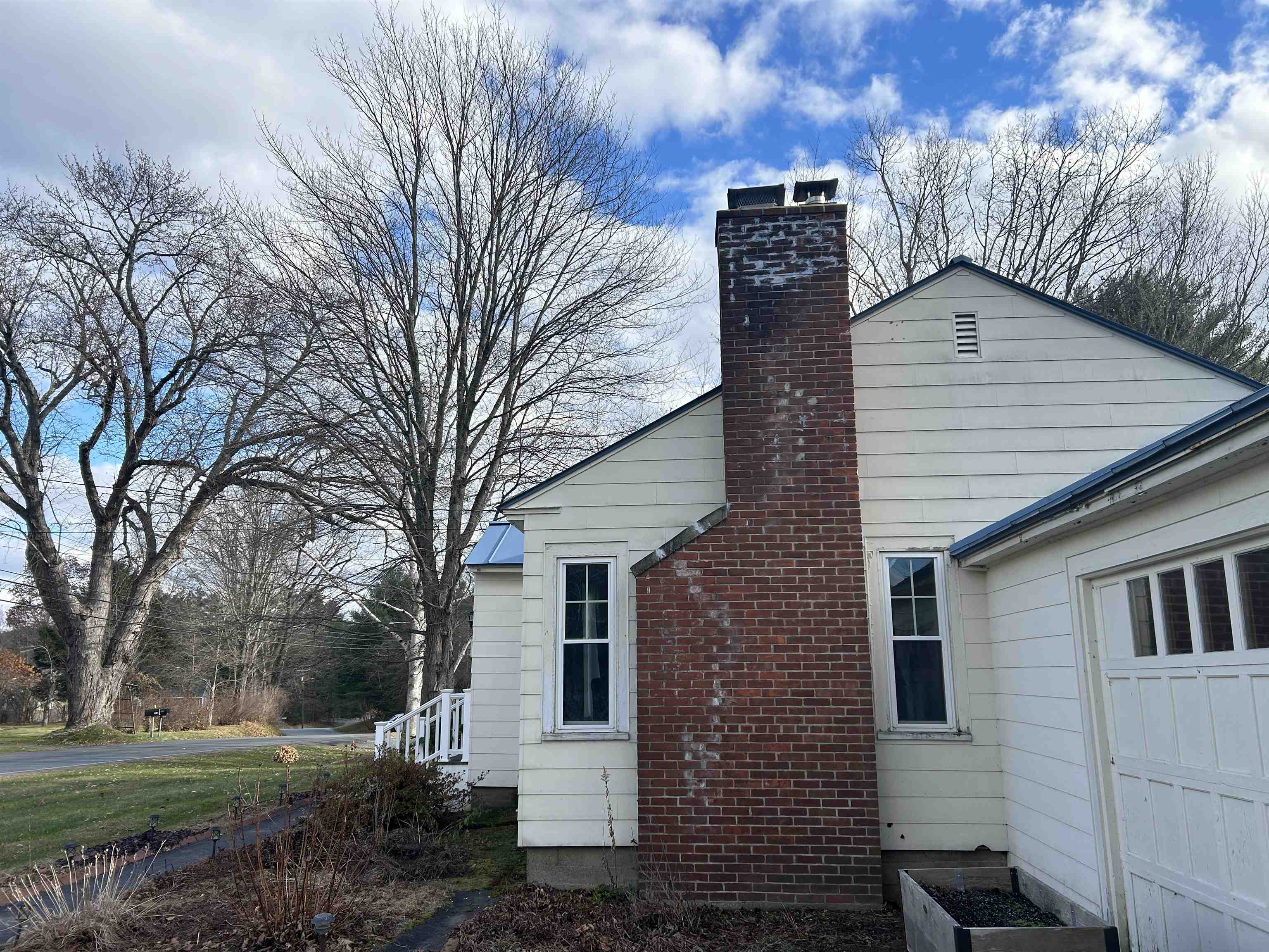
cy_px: 476
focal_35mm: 26
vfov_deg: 53.1
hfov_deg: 67.3
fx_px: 953
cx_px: 634
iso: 50
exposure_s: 1/2123
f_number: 1.5
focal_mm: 5.7
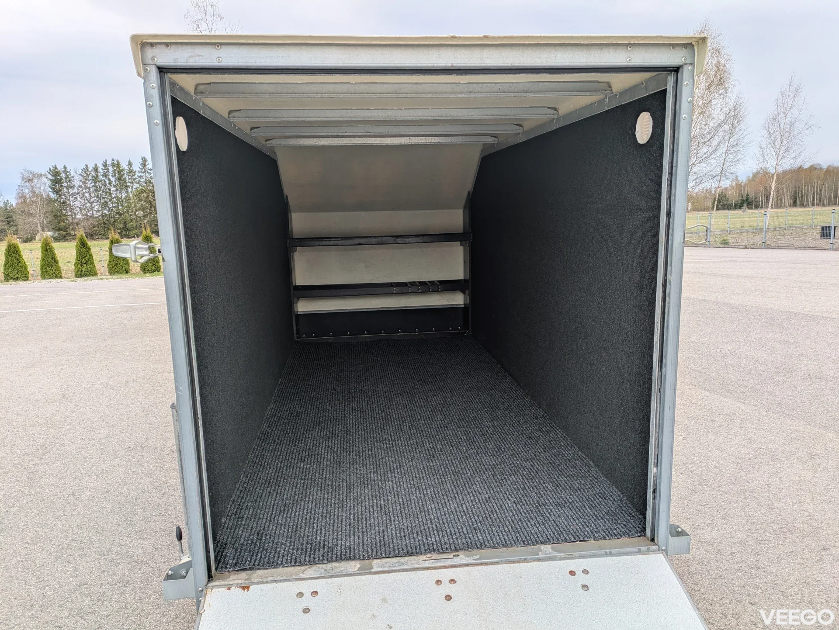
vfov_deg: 54.9
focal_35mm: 25
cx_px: 420
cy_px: 315
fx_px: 606
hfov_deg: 69.4
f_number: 1.89
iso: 56
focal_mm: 5.43
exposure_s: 1/704
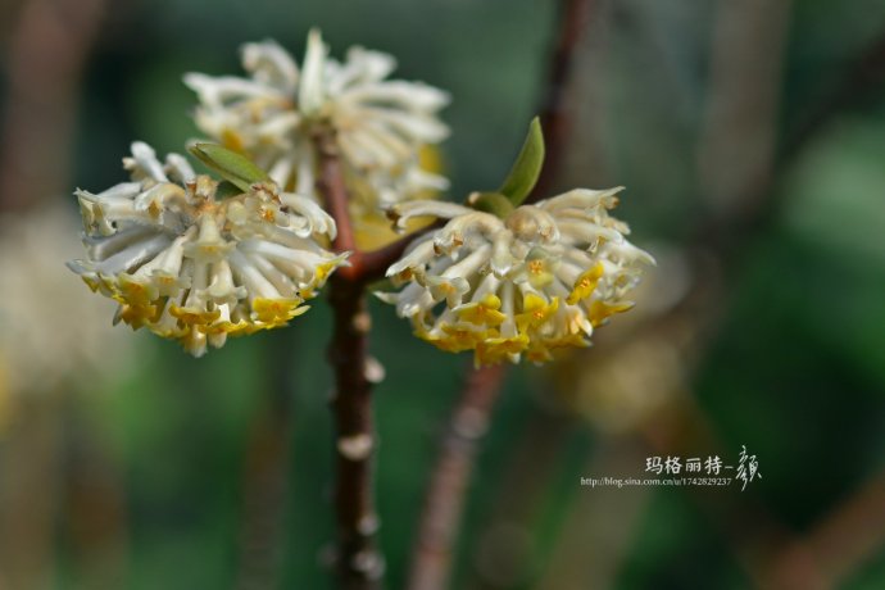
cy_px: 295
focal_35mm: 105
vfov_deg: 13.0
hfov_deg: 19.5
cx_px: 442
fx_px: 2581
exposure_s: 1/4000
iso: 200
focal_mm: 105
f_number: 3.5
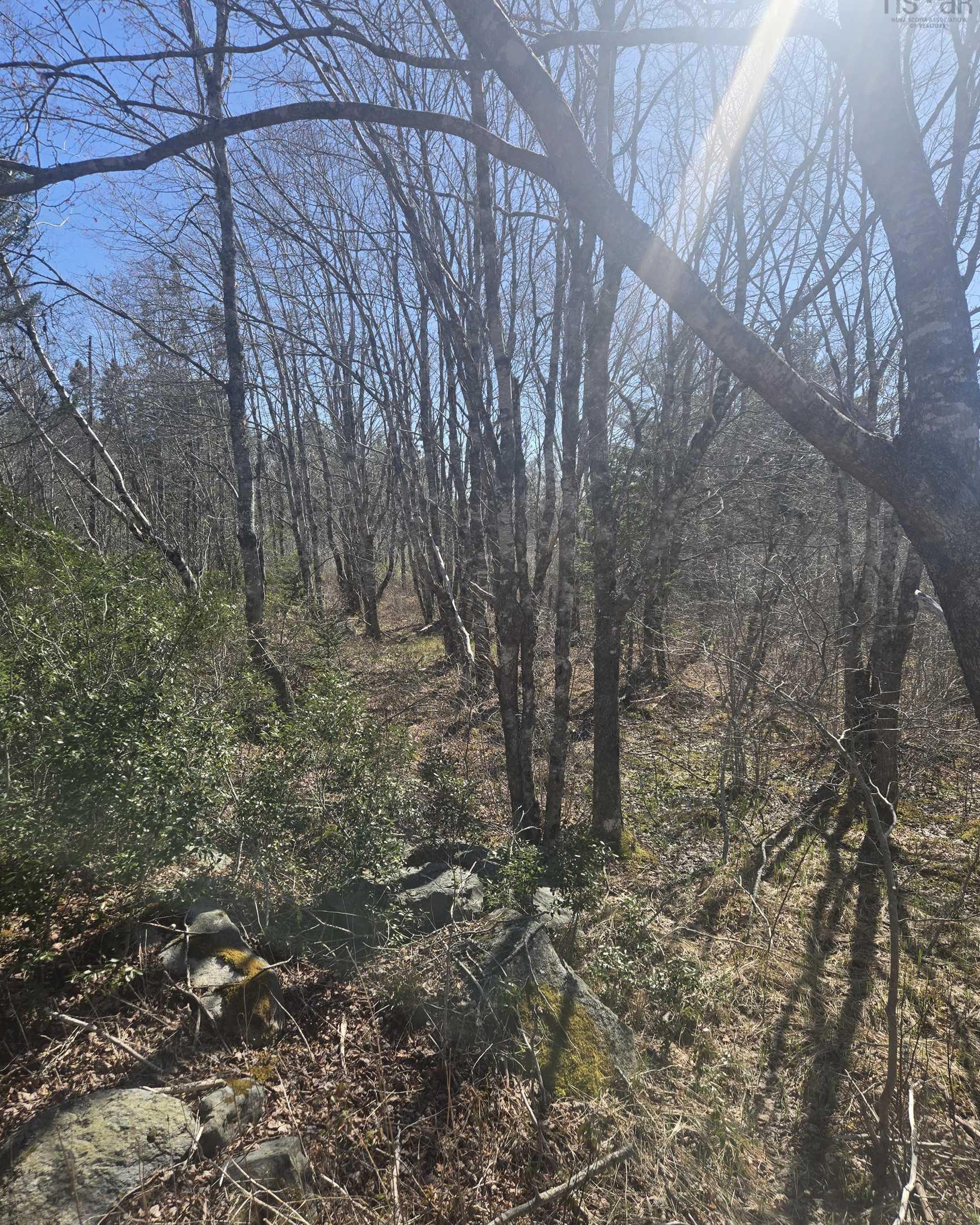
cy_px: 627
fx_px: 870
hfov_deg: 58.8
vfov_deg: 70.3
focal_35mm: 24
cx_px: 490
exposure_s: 1/1105
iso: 25
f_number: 1.8
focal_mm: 5.4
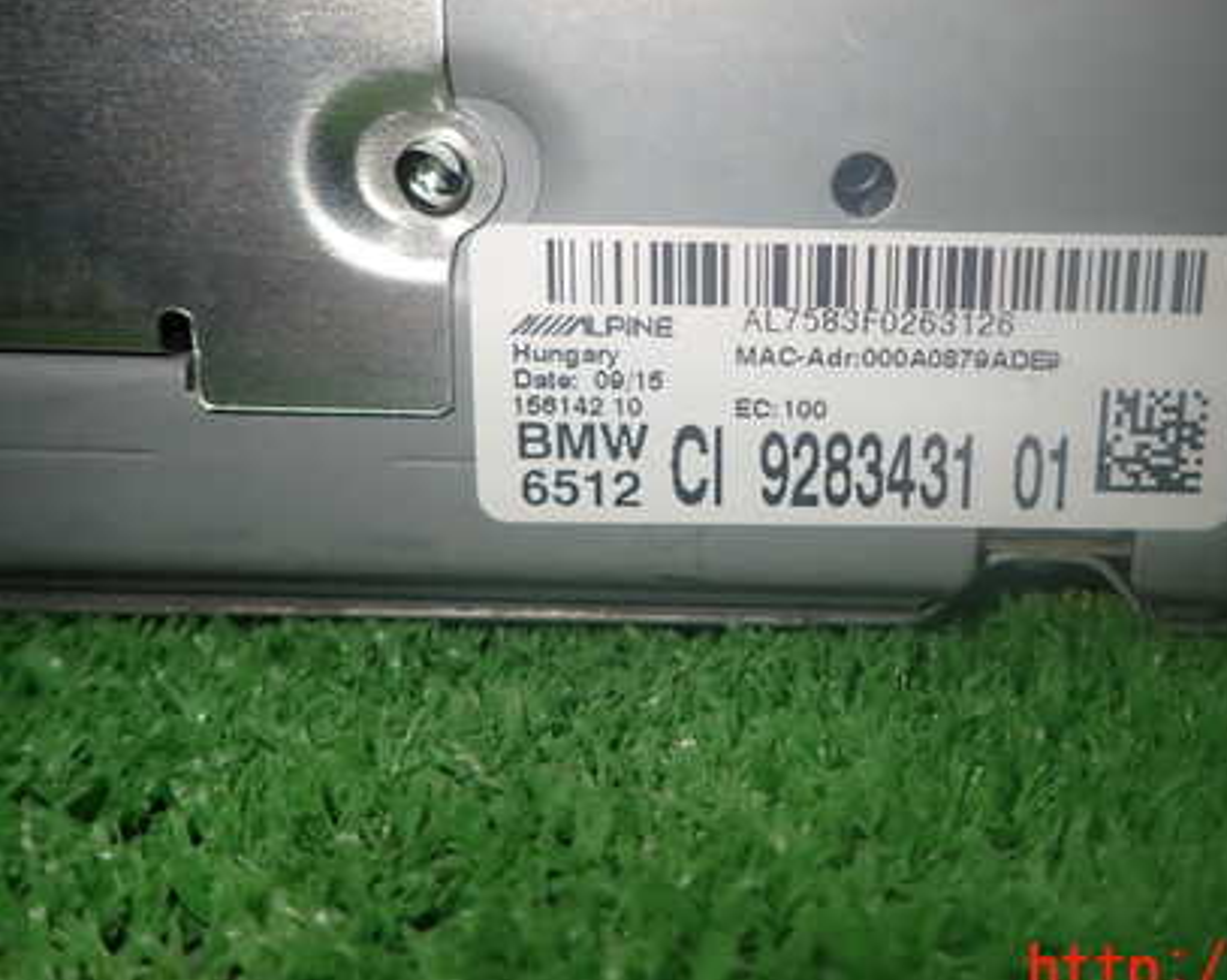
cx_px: 805
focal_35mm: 36
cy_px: 332
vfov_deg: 40.6
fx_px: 1306
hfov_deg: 49.5
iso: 100
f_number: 2
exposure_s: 1/80
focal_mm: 4.5
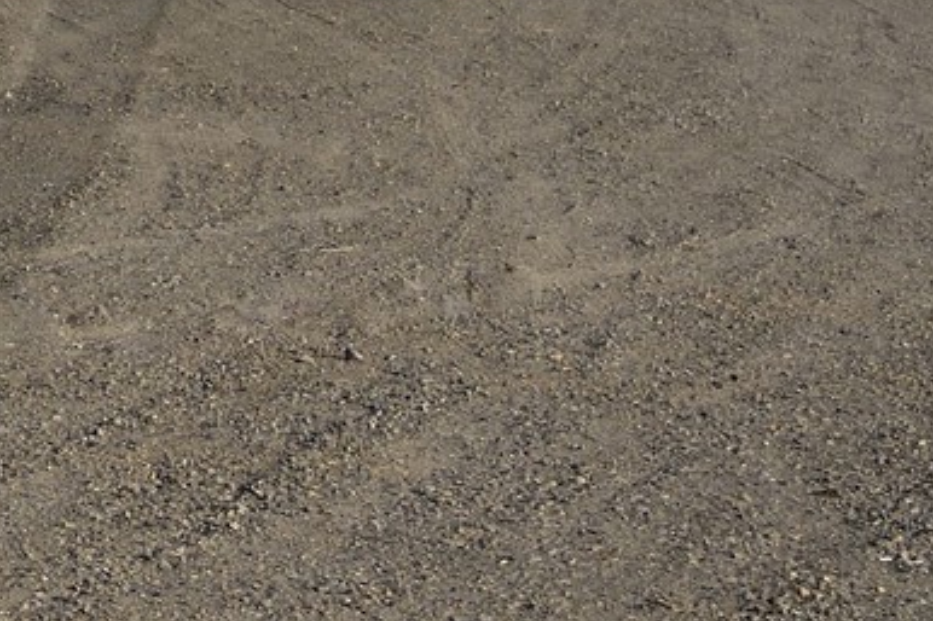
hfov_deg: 8.6
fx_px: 5906
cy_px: -329
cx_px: -790
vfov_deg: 6.0
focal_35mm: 228
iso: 200
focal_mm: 55
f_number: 8
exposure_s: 1/1000
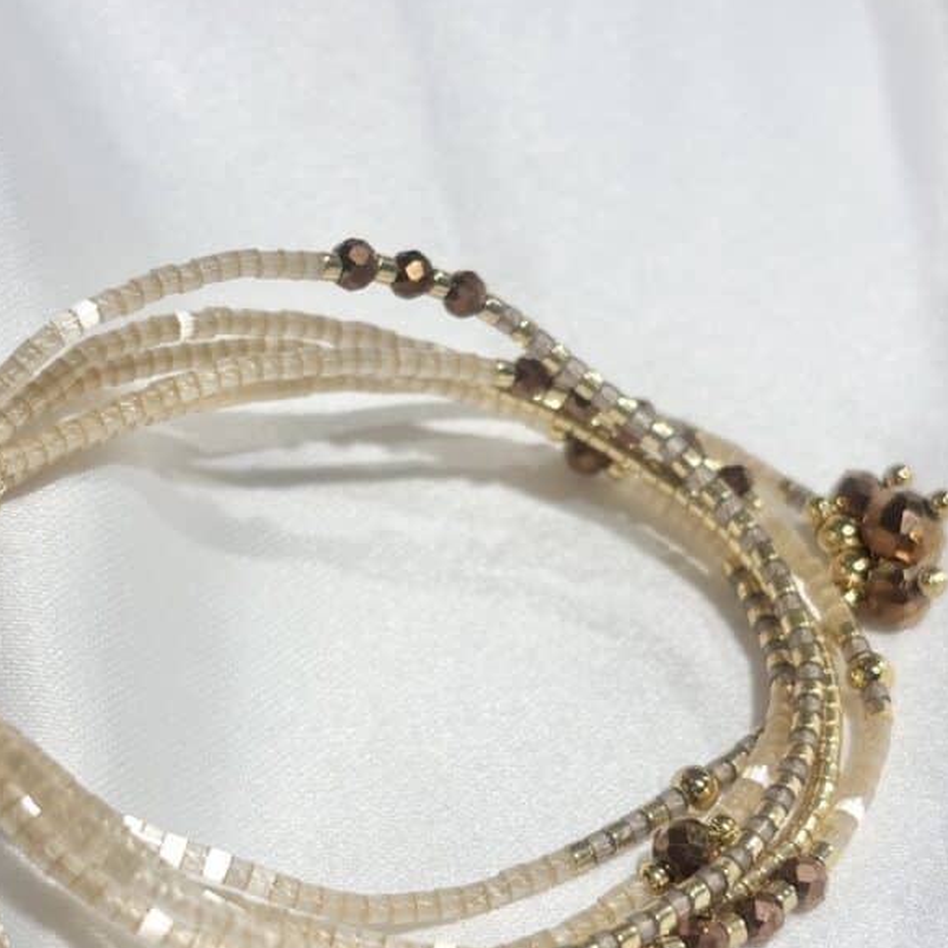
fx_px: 2510
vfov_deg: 21.4
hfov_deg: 21.4
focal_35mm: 81
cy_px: 583
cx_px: 434
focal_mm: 5.96
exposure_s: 1/361
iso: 32
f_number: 1.6
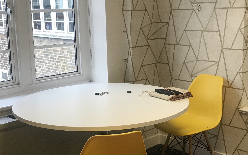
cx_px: 135
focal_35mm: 54
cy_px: 74
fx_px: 365
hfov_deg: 37.5
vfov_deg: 24.0
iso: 25
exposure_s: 1/33
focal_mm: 3.99
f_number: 1.8
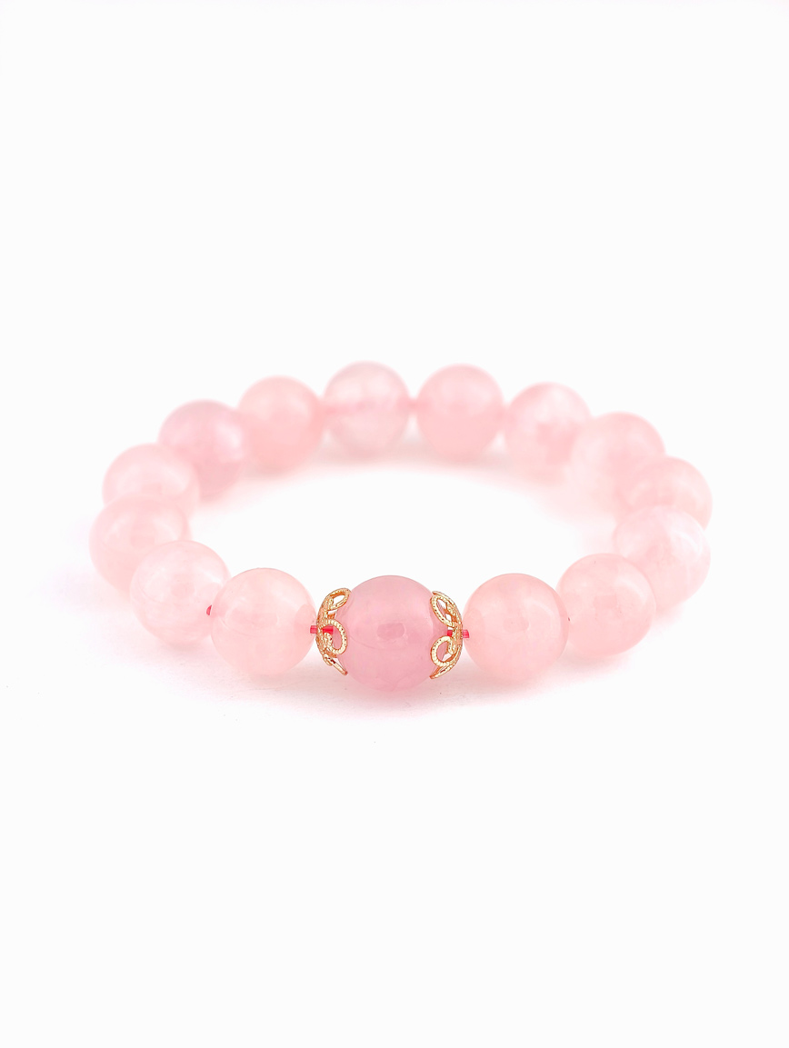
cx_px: 394
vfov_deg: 23.0
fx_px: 2577
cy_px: 524
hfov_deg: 17.4
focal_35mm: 85
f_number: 2.67
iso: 125
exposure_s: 1/161
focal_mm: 22.48
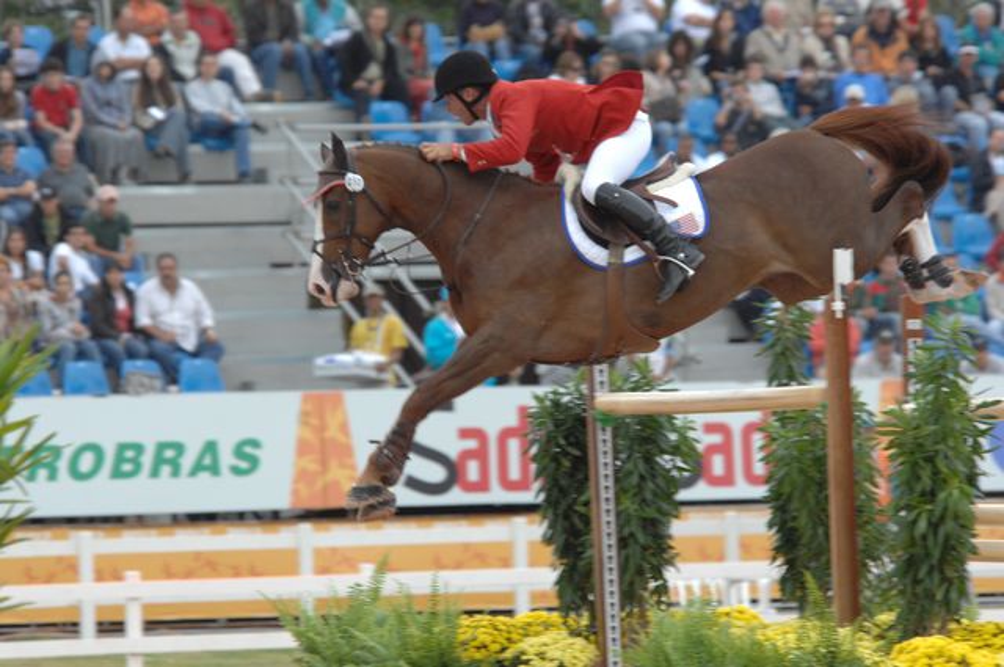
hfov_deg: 5.1
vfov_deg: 3.4
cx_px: 502
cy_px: 334
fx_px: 11281
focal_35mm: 405
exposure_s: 1/500
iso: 640
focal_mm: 270
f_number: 6.7
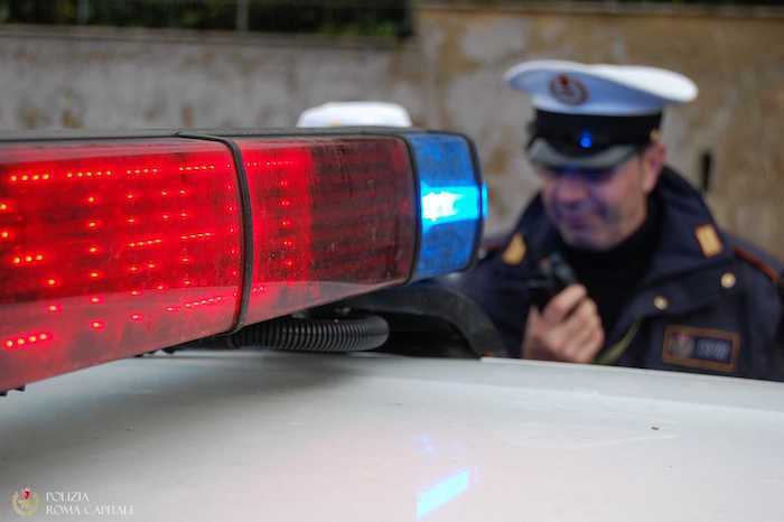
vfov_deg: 18.9
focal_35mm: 72
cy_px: 261
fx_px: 1567
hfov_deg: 28.1
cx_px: 392
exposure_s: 1/125
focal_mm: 48
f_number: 5.6
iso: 200
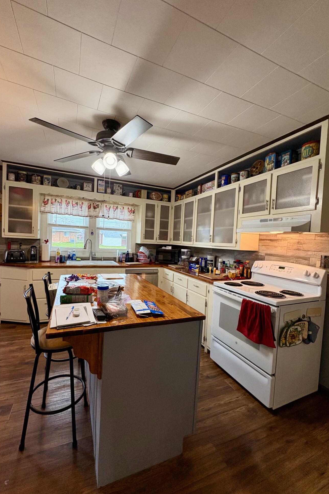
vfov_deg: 100.4
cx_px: 155
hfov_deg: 77.3
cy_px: 249
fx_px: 206
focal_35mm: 15
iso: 320
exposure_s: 1/120
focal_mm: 2.22
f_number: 2.2
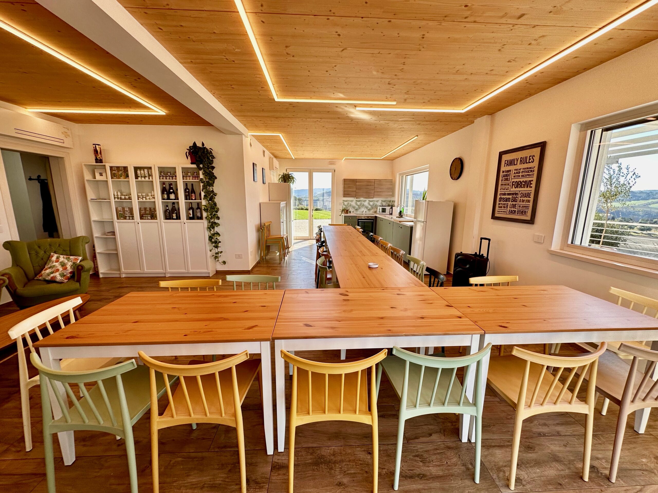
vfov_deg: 85.7
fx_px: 266
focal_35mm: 14
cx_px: 329
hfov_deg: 102.1
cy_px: 246
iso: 40
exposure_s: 1/295
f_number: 2.2
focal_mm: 2.22
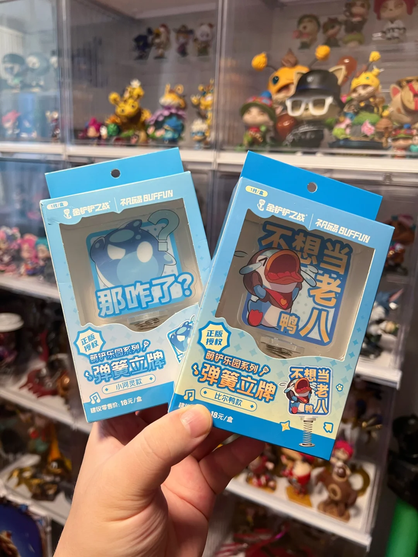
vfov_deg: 67.3
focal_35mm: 26
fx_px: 419
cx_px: 209
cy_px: 278
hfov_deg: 53.1
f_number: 1.5
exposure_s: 1/50
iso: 80
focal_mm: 5.7
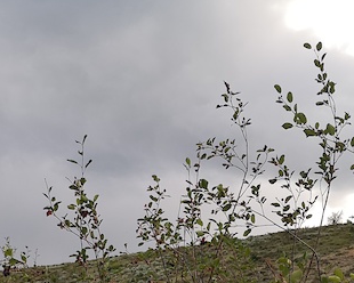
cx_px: 124
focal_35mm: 68
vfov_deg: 21.2
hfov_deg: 27.8
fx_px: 712
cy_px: 322
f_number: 1.8
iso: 50
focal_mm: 3.95
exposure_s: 1/1403
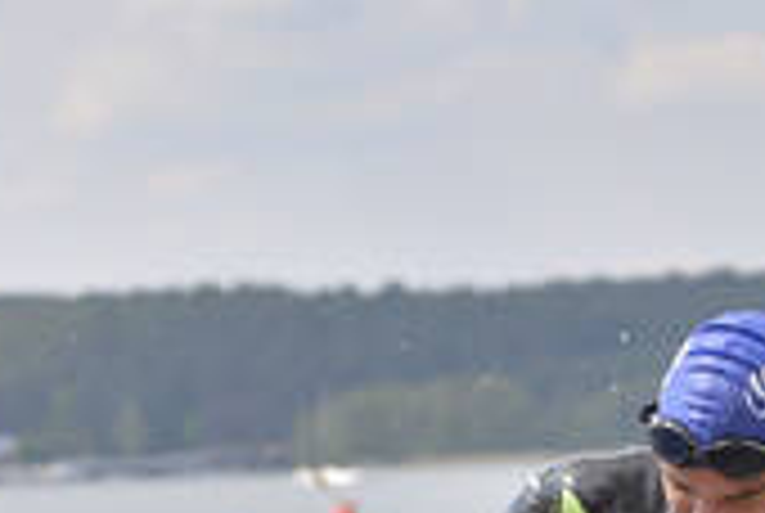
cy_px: 884
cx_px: 868
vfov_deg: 5.2
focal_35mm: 263
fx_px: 5598
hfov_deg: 7.8
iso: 200
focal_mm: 70
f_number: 4
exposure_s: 1/2000
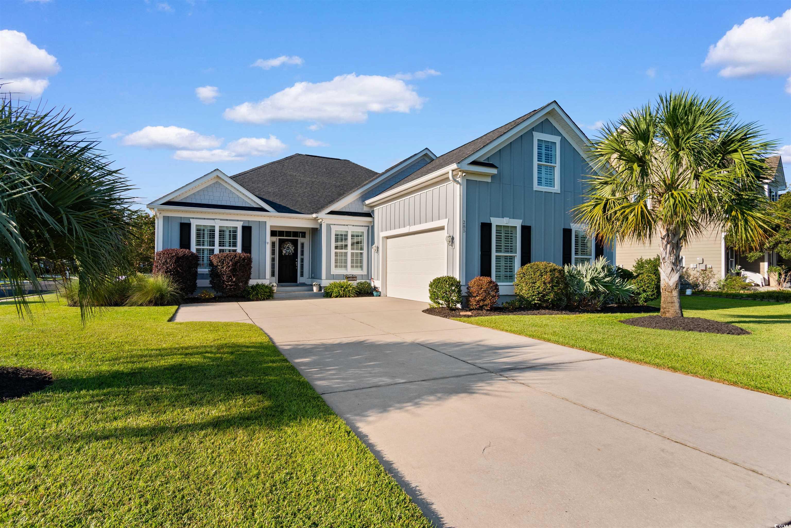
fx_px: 395
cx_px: 396
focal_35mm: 18
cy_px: 264
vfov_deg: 67.4
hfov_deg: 90.0
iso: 100
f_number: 6.3
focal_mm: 12
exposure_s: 1/160
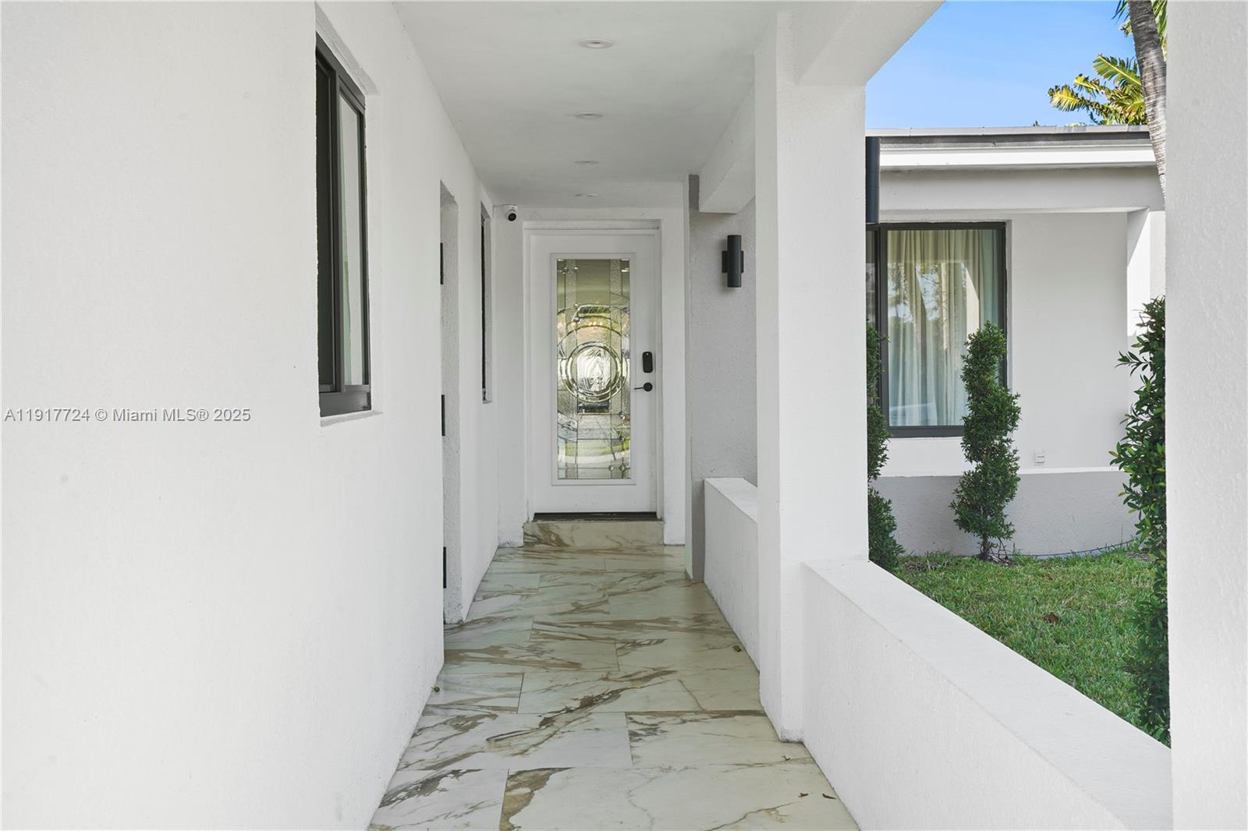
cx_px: 624
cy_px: 416
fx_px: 1213
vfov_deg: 37.8
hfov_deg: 54.4
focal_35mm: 35
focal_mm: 35
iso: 125
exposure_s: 1/30
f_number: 13
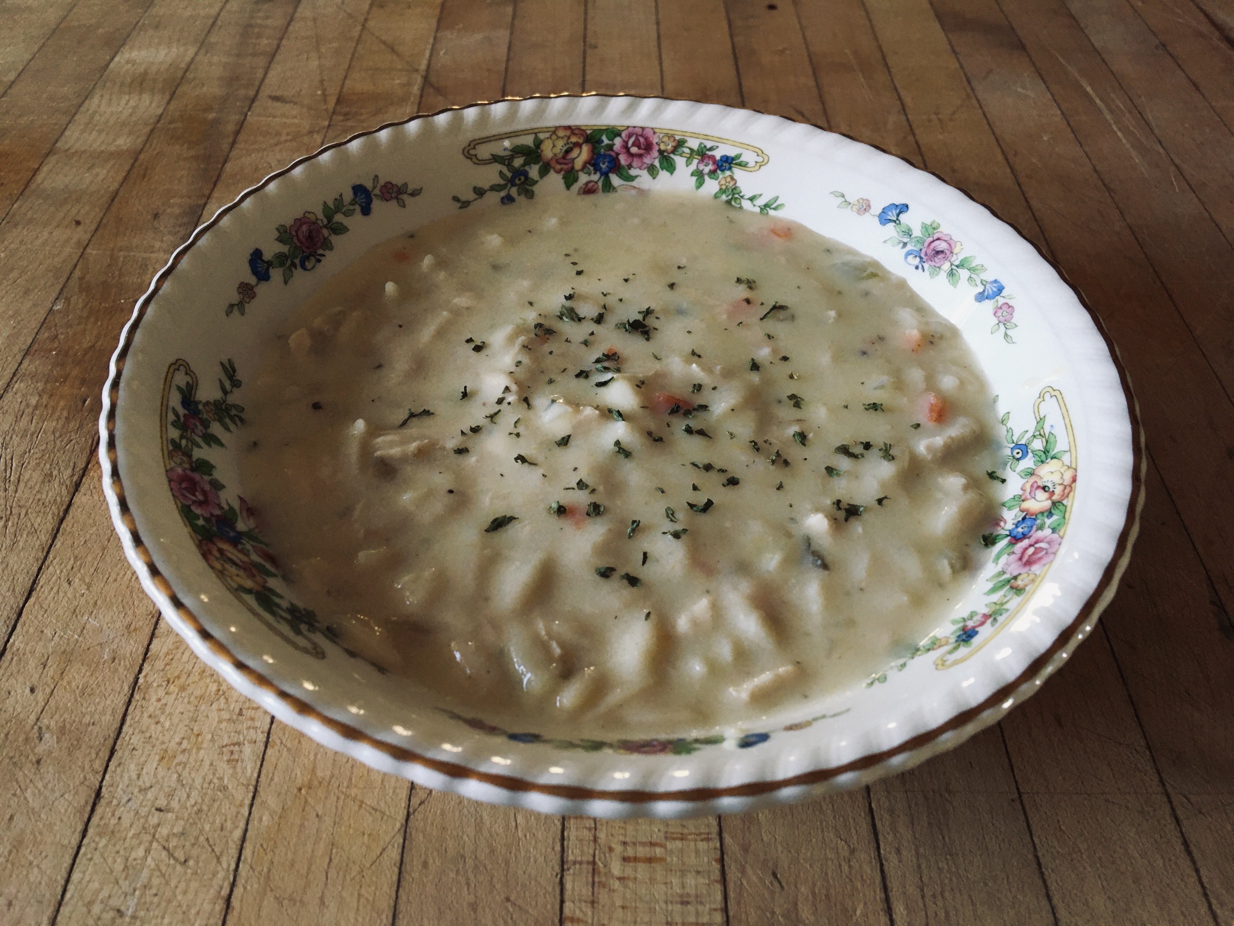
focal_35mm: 29
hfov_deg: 61.7
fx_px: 1034
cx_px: 617
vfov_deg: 48.2
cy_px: 463
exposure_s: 1/30
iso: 80
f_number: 2.2
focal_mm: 4.15
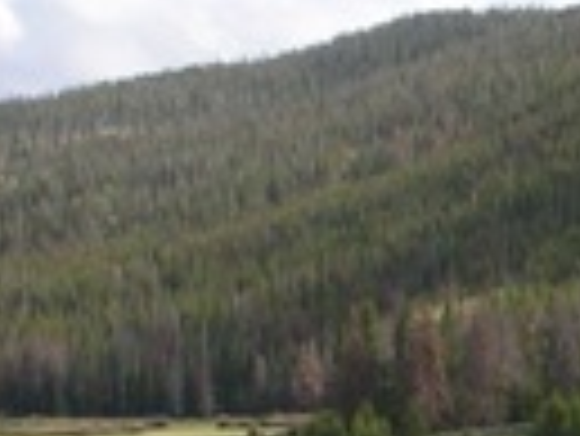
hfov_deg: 10.2
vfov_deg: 7.8
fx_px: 3170
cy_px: 499
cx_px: 841
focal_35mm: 189
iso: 50
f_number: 5.6
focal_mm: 5.8
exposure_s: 1/246
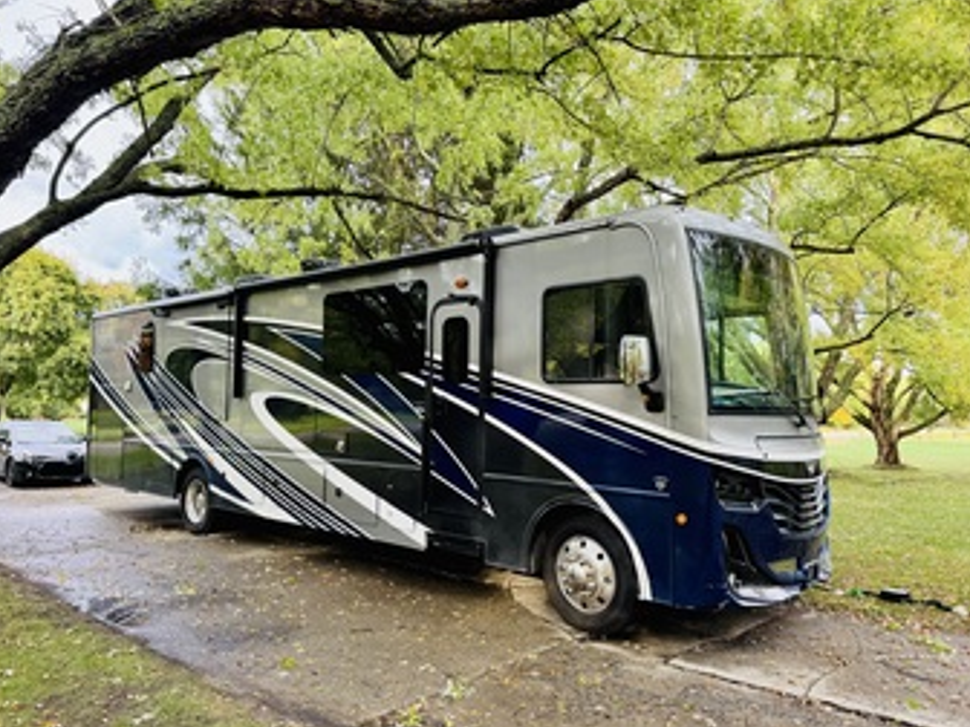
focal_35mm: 25
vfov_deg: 54.9
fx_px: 701
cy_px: 374
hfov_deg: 69.4
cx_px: 471
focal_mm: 6.76
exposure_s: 1/121
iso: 100
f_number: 1.78
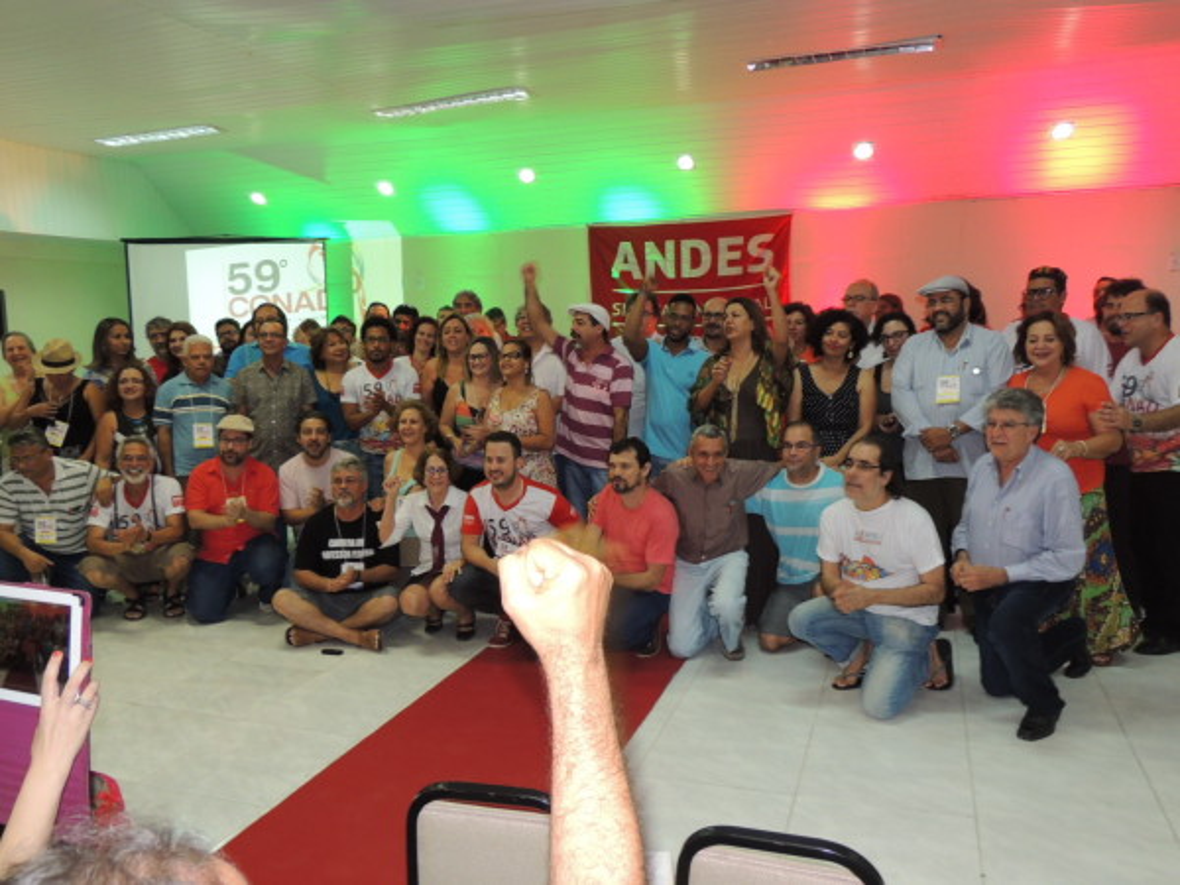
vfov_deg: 49.7
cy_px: 442
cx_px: 590
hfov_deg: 63.4
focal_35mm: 28
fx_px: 954
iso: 200
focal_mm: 4.9
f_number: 3.1
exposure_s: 1/30
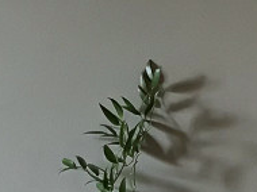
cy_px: 260
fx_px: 1120
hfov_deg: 13.1
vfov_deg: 9.6
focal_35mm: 151
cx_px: 111
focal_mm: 3.99
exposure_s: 1/17
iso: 80
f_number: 1.8
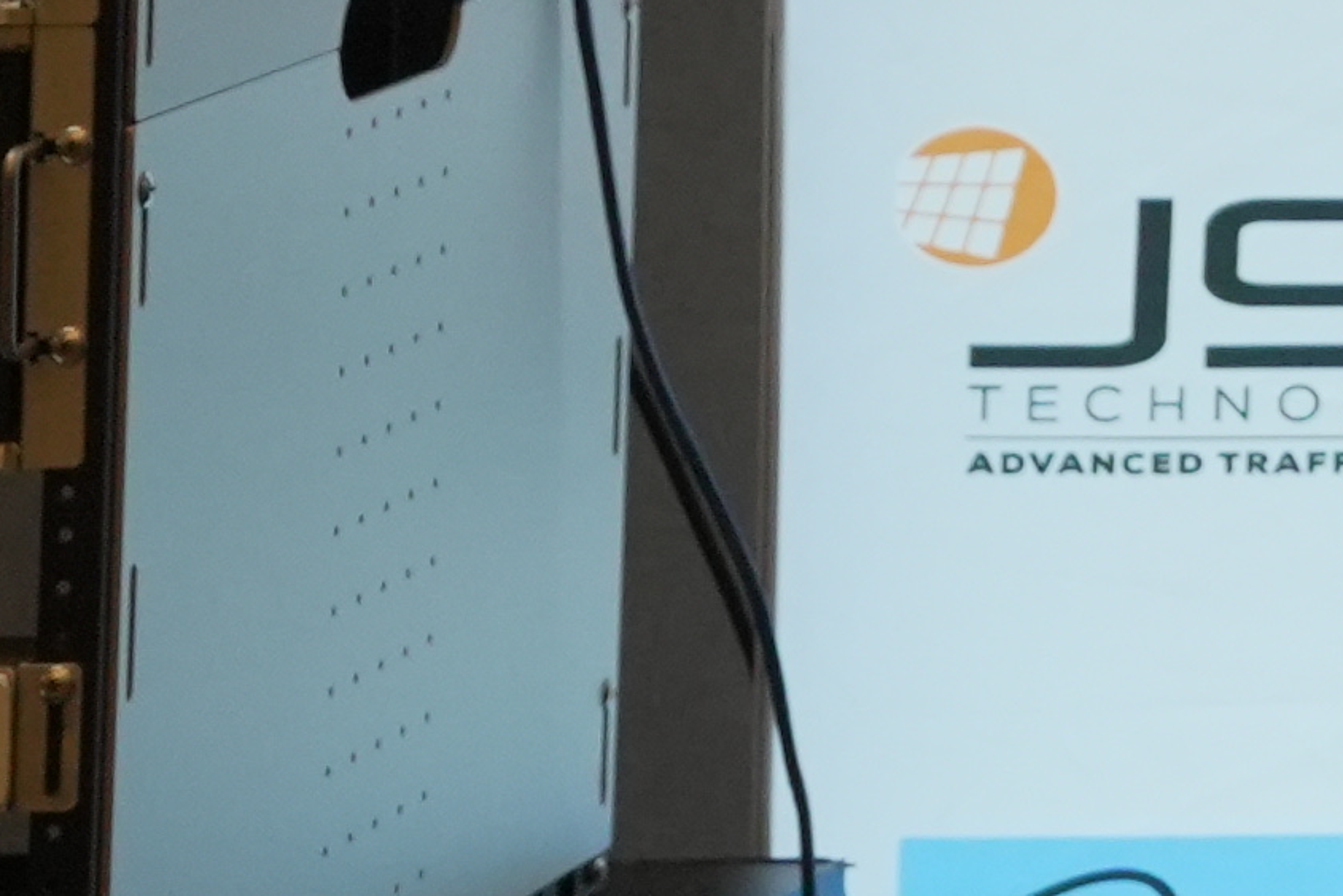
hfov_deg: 5.7
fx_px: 12312
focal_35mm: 330
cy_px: -1582
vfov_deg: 4.1
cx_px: 4508
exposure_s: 1/250
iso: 800
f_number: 4
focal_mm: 30
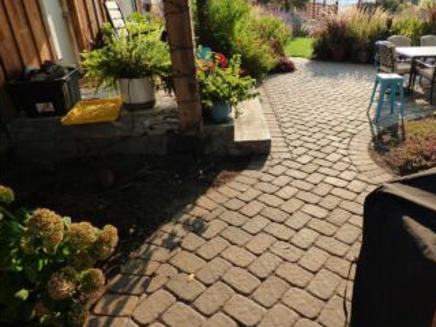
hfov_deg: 68.4
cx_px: 270
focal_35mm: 25
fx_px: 315
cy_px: 146
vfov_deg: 54.8
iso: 200
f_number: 3.2
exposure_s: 1/640
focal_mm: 3.58
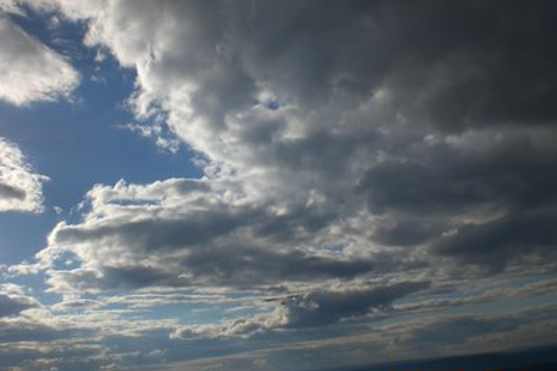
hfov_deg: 48.5
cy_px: 210
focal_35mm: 40
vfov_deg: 33.3
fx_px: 619
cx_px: 279
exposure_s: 1/2000
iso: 50
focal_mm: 6.3
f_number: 4.4
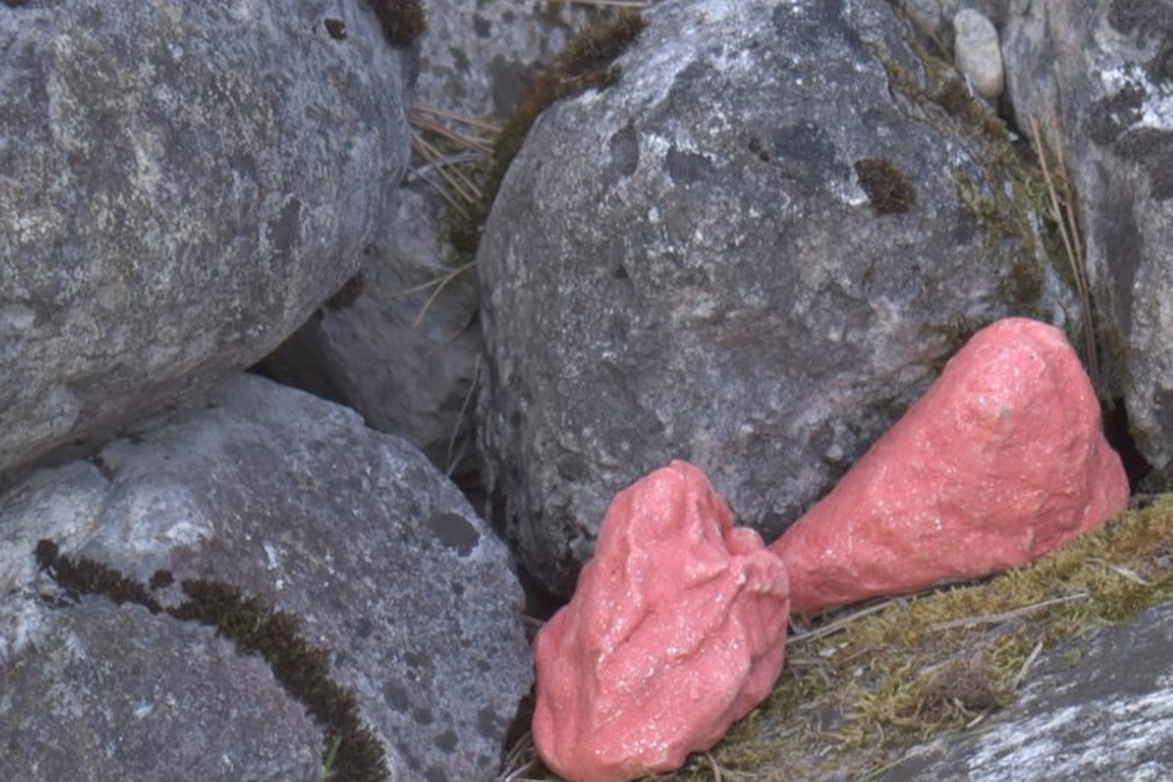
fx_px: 4327
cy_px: 570
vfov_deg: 10.3
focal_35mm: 133
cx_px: 739
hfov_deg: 15.4
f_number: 6.3
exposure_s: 1/160
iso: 320
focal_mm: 55
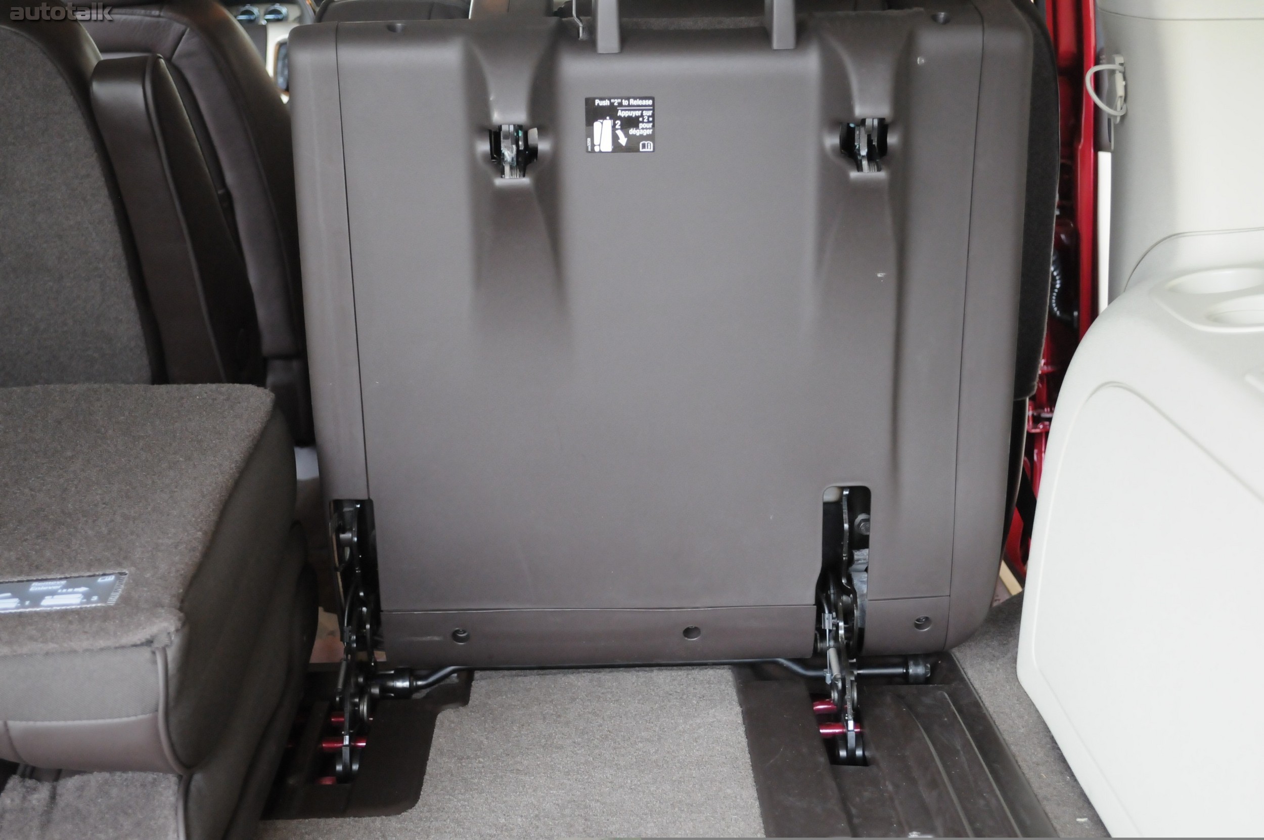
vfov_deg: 26.4
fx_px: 1789
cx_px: 632
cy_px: 420
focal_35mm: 51
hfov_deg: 38.9
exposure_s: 1/100
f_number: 5
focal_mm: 34
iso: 2000
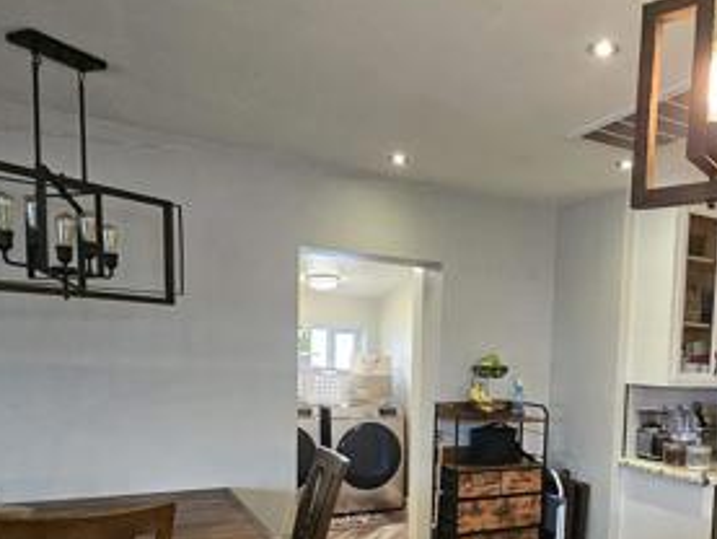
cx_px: 523
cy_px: 425
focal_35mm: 30
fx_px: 622
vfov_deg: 44.7
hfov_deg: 57.4
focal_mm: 1.74
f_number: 2.2
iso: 320
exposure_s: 1/60
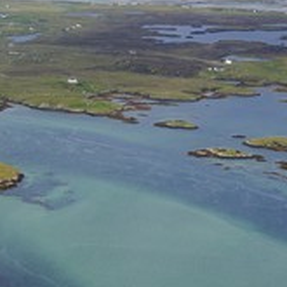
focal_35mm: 151
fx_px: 1416
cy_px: 141
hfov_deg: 11.6
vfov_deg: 11.6
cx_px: 127
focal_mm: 70
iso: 200
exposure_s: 1/800
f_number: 7.1
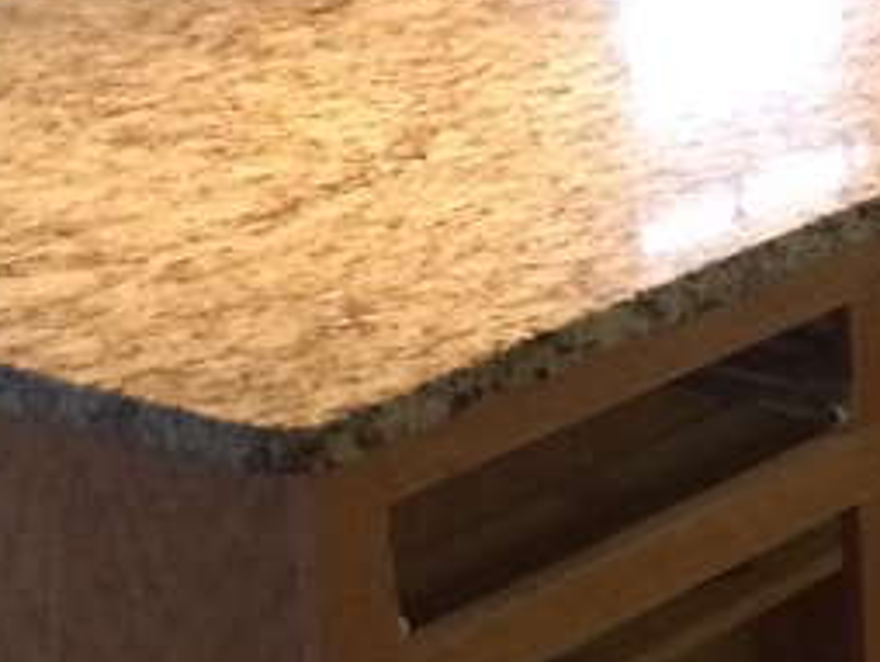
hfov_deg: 11.2
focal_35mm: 152
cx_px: 1987
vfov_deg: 9.7
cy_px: 49
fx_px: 3868
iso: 250
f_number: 2.2
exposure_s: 1/30
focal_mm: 4.15
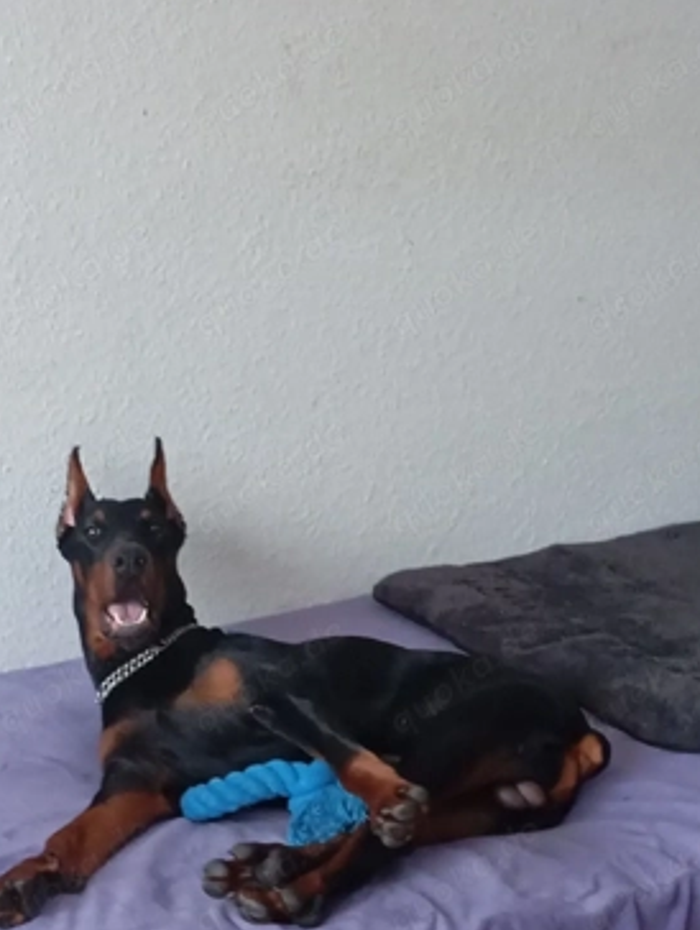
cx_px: 324
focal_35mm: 82
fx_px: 2206
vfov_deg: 23.8
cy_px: 503
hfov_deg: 18.0
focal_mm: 4.22
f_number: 1.8
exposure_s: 1/25
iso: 1296
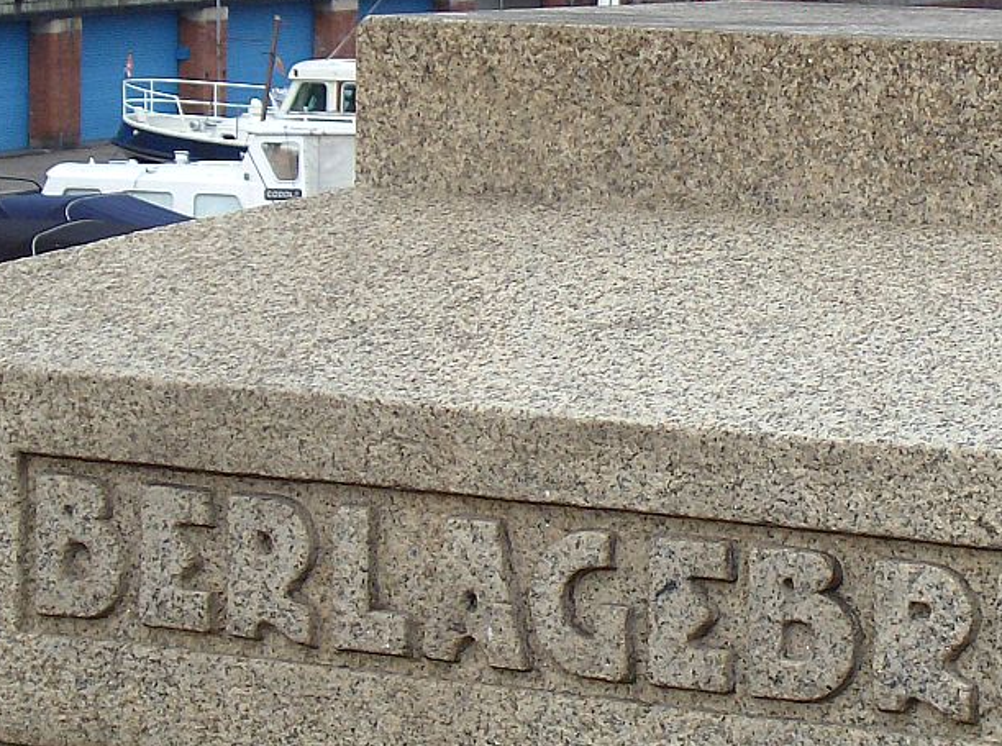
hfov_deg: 10.9
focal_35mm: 181
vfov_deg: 8.2
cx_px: 636
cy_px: 221
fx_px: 5226
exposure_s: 1/553
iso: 100
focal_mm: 18
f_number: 4.8
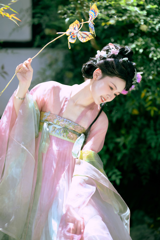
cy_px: 120
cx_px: 80
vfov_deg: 24.2
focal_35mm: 84
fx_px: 560
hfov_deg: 16.3
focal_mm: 85
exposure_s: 1/2500
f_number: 1.6
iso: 200
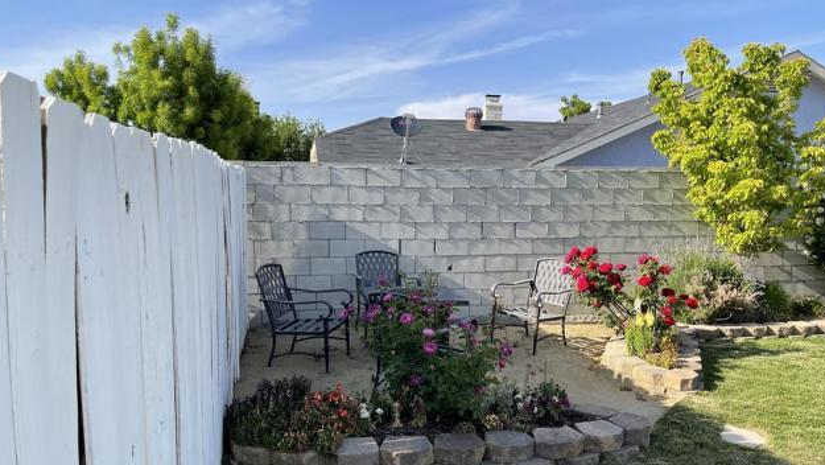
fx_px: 635
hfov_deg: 66.0
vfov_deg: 40.0
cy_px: 285
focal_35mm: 29
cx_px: 411
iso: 32
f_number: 1.6
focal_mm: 5.1
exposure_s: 1/2165
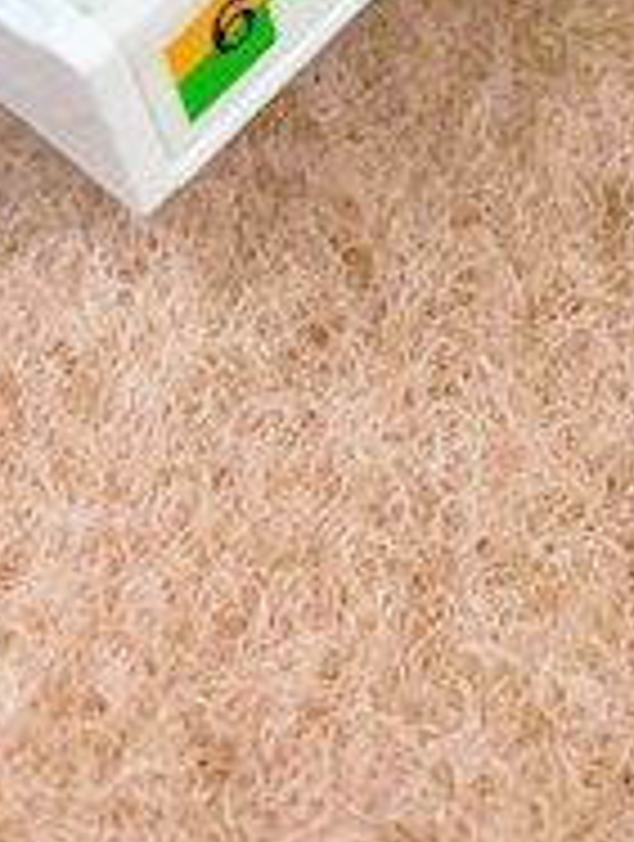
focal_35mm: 111
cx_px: 791
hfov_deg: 13.0
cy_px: -392
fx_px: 2701
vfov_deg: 16.3
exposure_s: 1/309
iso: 32
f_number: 1.6
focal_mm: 4.2
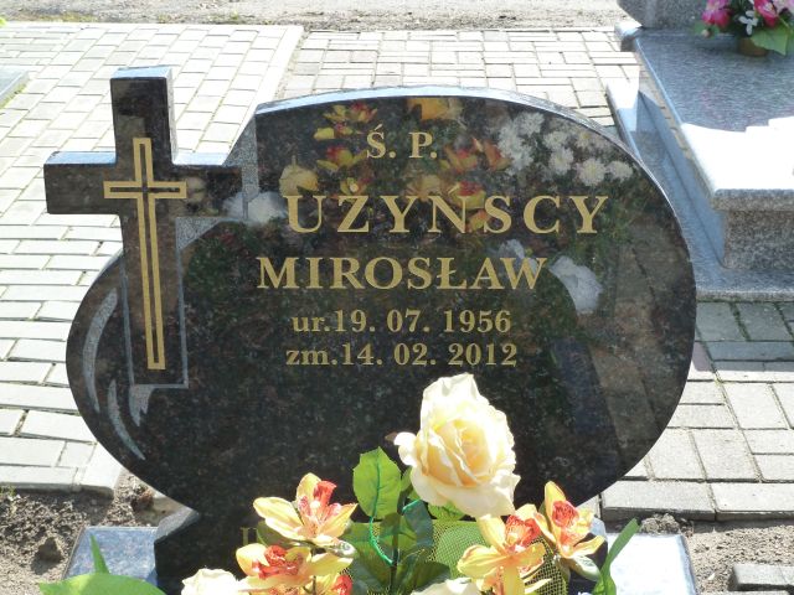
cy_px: 298
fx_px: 1445
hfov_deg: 30.7
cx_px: 397
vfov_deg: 23.3
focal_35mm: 63
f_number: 4
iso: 125
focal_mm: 10.3
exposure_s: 1/160
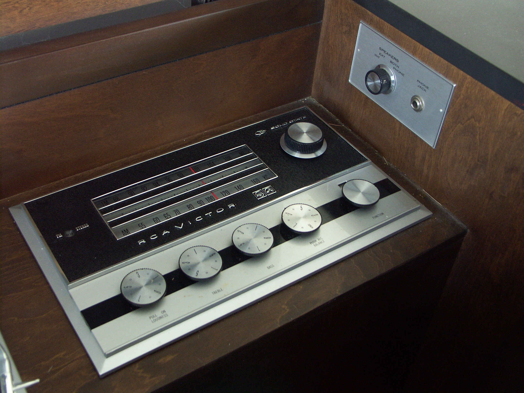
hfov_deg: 46.8
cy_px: 196
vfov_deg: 36.0
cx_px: 262
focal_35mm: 40
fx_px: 606
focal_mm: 10.41
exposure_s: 1/10
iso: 200
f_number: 2.8
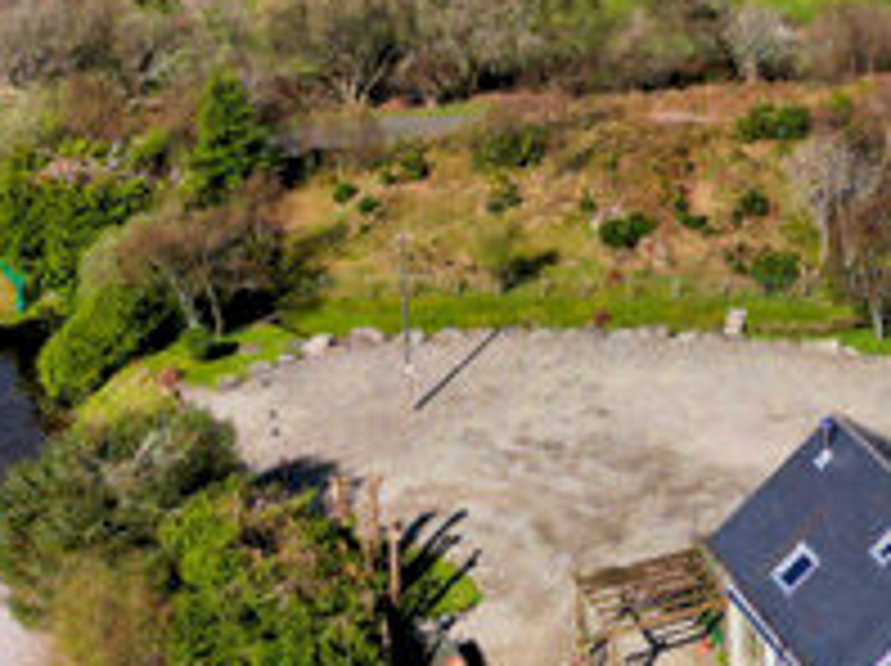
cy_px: 254
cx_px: 860
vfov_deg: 17.3
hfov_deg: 22.3
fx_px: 2185
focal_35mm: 85
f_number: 1.7
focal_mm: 6.72
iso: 100
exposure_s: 1/160
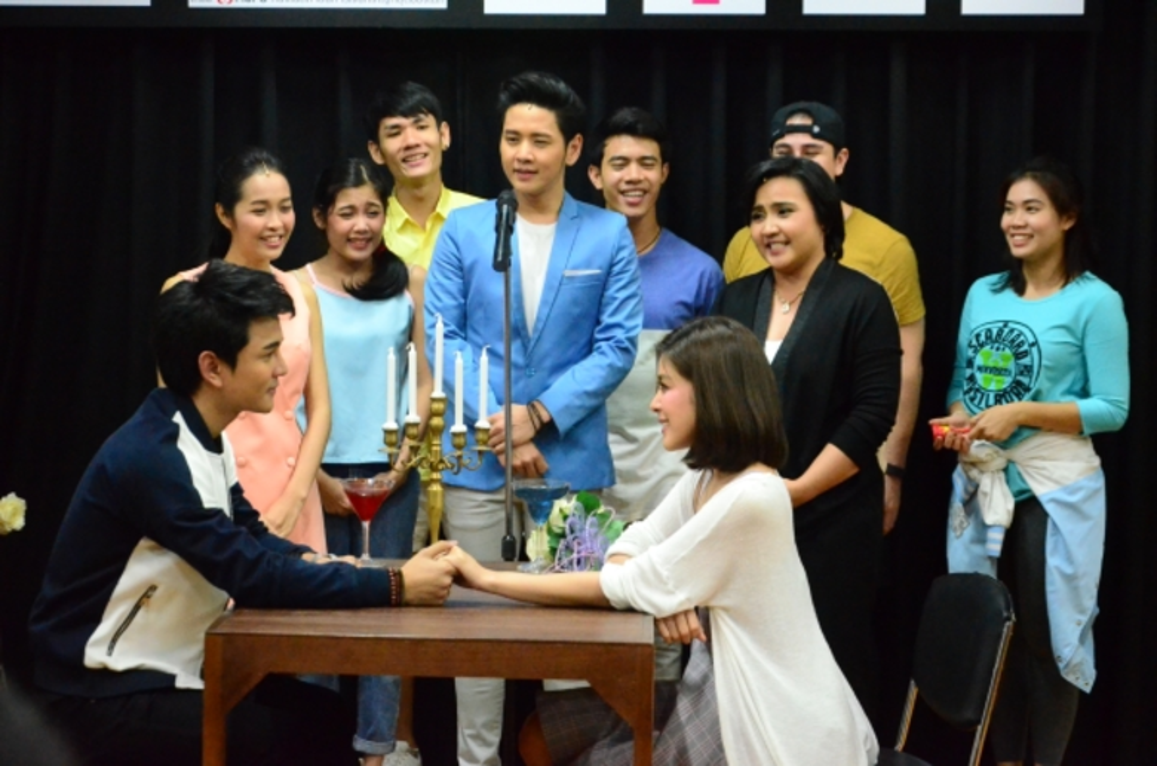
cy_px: 383
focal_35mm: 87
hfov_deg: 23.4
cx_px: 578
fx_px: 2789
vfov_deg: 15.6
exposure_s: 1/60
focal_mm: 58
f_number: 5
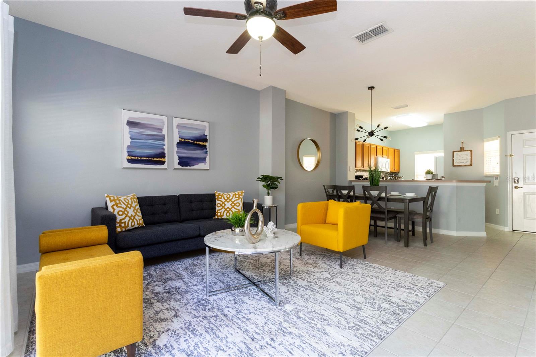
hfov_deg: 93.3
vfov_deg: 70.4
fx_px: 253
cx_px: 268
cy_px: 178
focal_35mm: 17
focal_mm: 17
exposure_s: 1/8
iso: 1000
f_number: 14
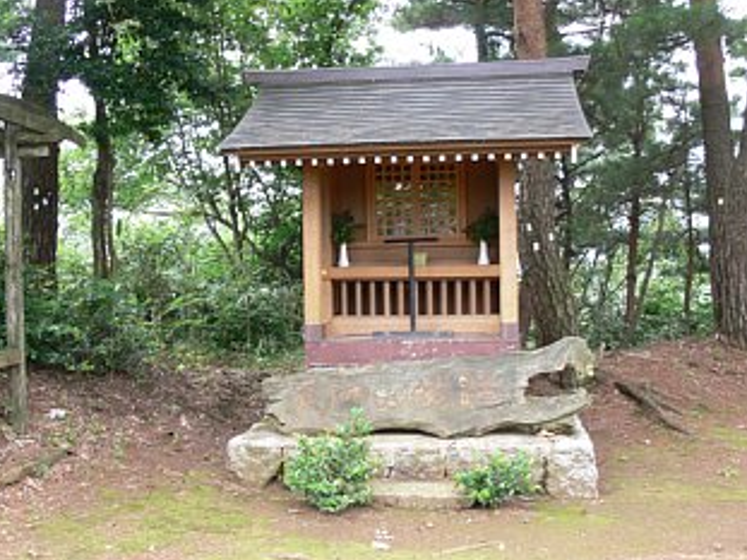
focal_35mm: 45
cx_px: 317
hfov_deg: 42.0
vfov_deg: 32.2
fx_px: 971
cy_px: 269
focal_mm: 7.4
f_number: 3.6
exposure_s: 1/50
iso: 80
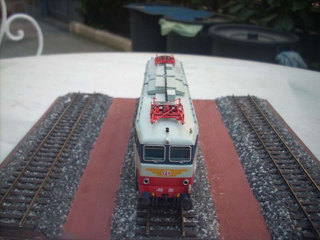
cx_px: 160
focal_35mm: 37
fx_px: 342
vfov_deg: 38.7
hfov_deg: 50.1
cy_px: 120
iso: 64
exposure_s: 1/55
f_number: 2.8
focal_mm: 6.2
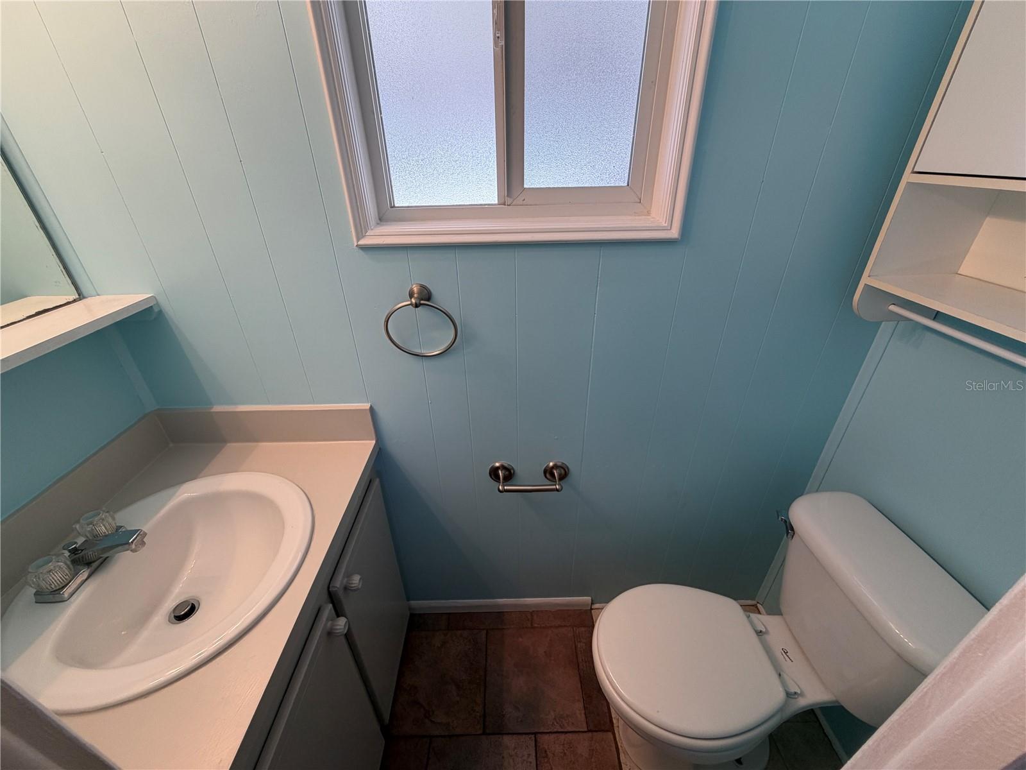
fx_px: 415
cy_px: 385
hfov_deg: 102.1
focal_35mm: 14
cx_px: 513
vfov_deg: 85.7
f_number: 2.2
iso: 100
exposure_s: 1/120
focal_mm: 2.22
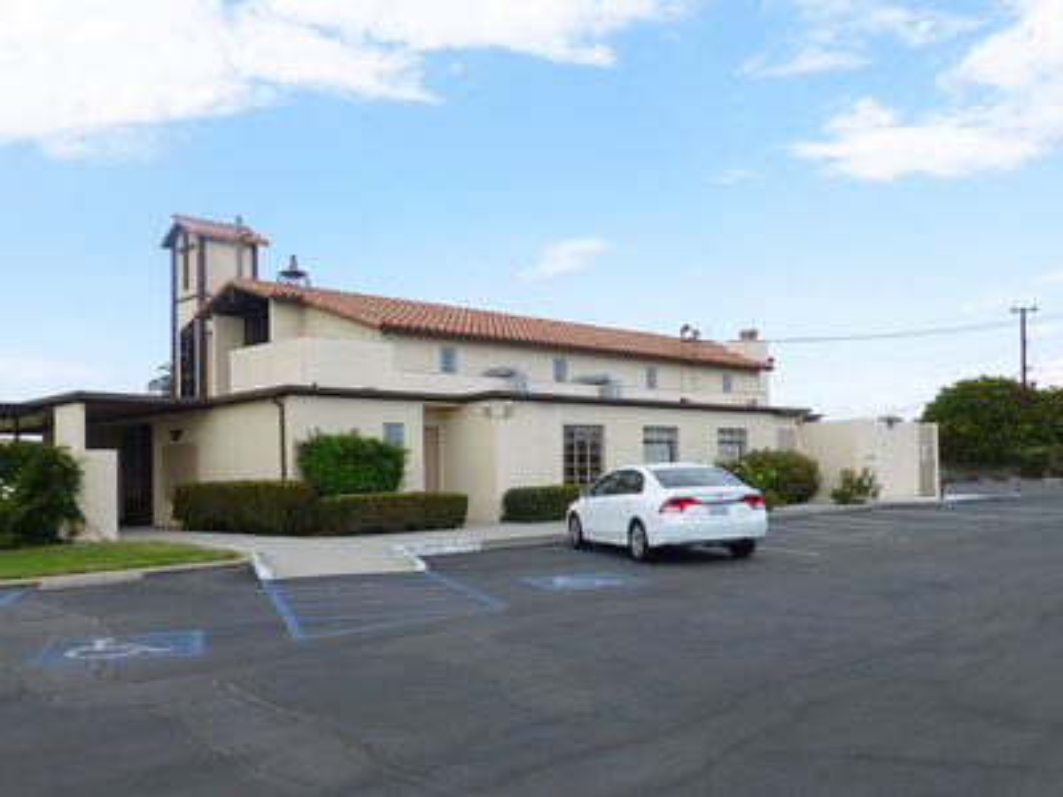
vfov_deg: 46.8
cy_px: 398
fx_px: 921
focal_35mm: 30
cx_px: 532
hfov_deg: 60.0
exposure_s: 1/500
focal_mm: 5.4
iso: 100
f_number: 3.6
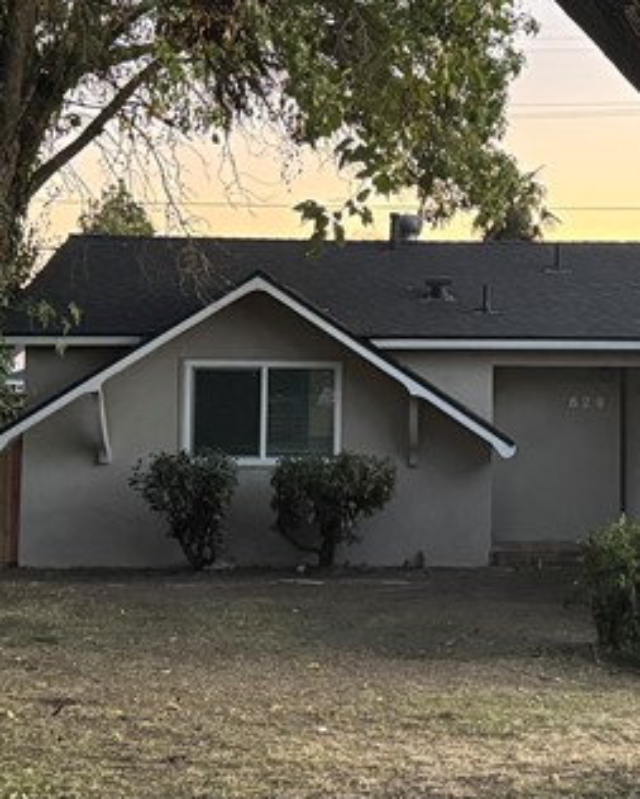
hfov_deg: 19.7
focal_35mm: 76
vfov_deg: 25.0
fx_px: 1799
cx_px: 597
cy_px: 301
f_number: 1.78
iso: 800
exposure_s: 1/42
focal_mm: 6.76
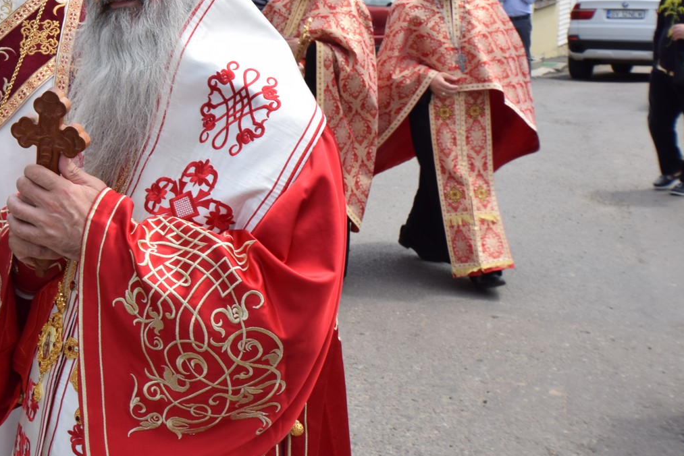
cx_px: 50
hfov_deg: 28.3
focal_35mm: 68
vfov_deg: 19.8
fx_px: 1292
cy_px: 82
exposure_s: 1/100
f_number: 8
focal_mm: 24
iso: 100
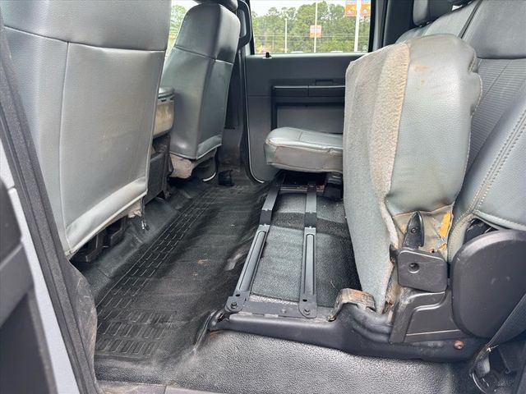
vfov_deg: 56.8
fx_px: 365
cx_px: 263
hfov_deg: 71.6
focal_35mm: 24
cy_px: 197
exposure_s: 1/166
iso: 64
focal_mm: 6.76
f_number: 1.78
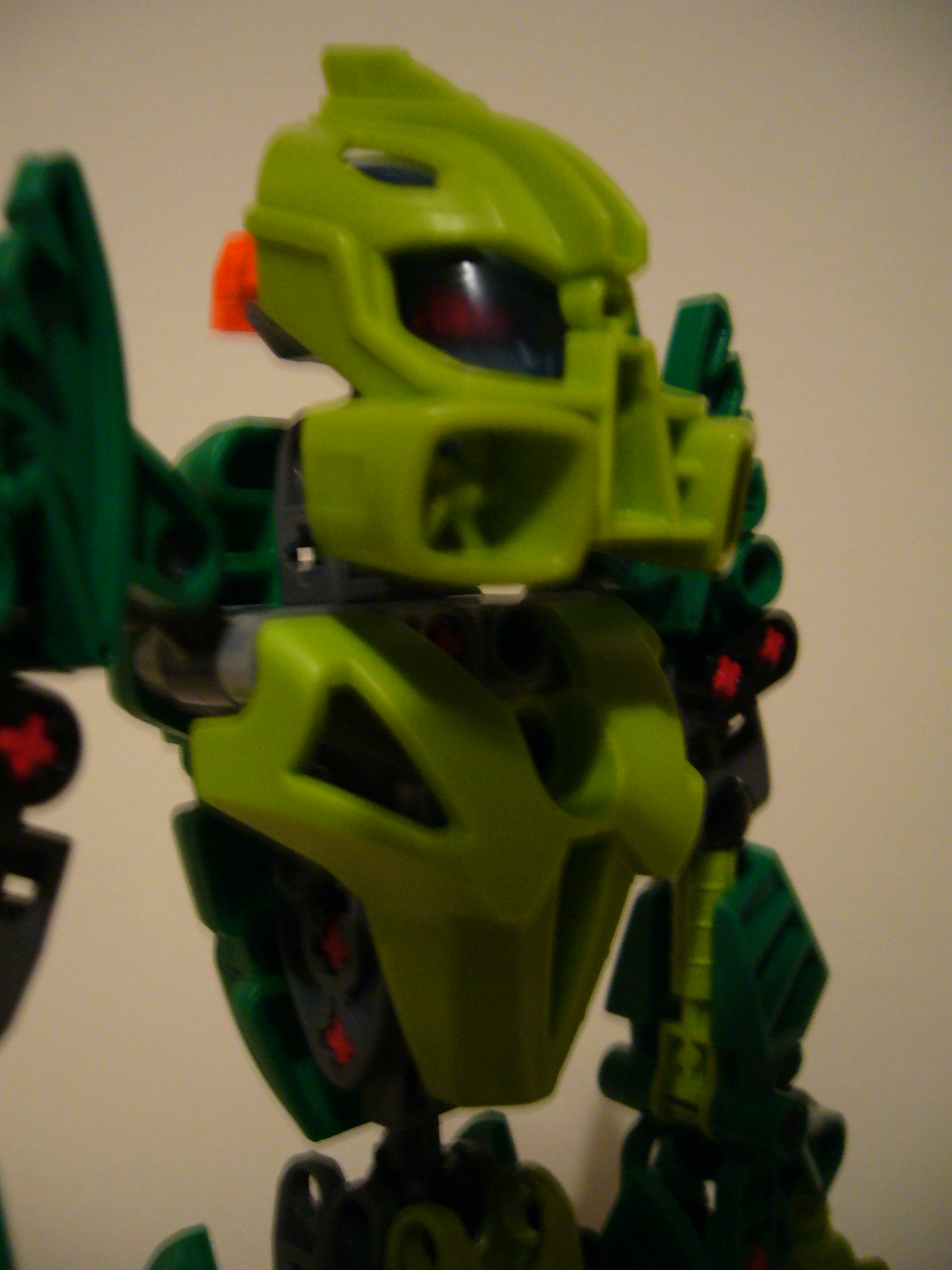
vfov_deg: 52.6
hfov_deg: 40.7
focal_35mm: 35
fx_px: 1283
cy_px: 635
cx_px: 476
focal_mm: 5.8
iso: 200
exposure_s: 1/4
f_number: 2.8
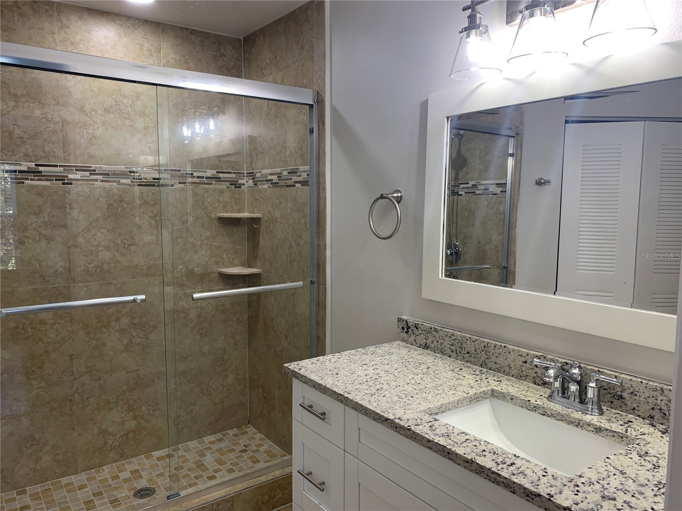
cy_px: 256
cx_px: 341
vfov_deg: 53.1
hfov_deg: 67.3
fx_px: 512
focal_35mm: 26
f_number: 1.8
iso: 80
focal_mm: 4.25
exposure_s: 1/120
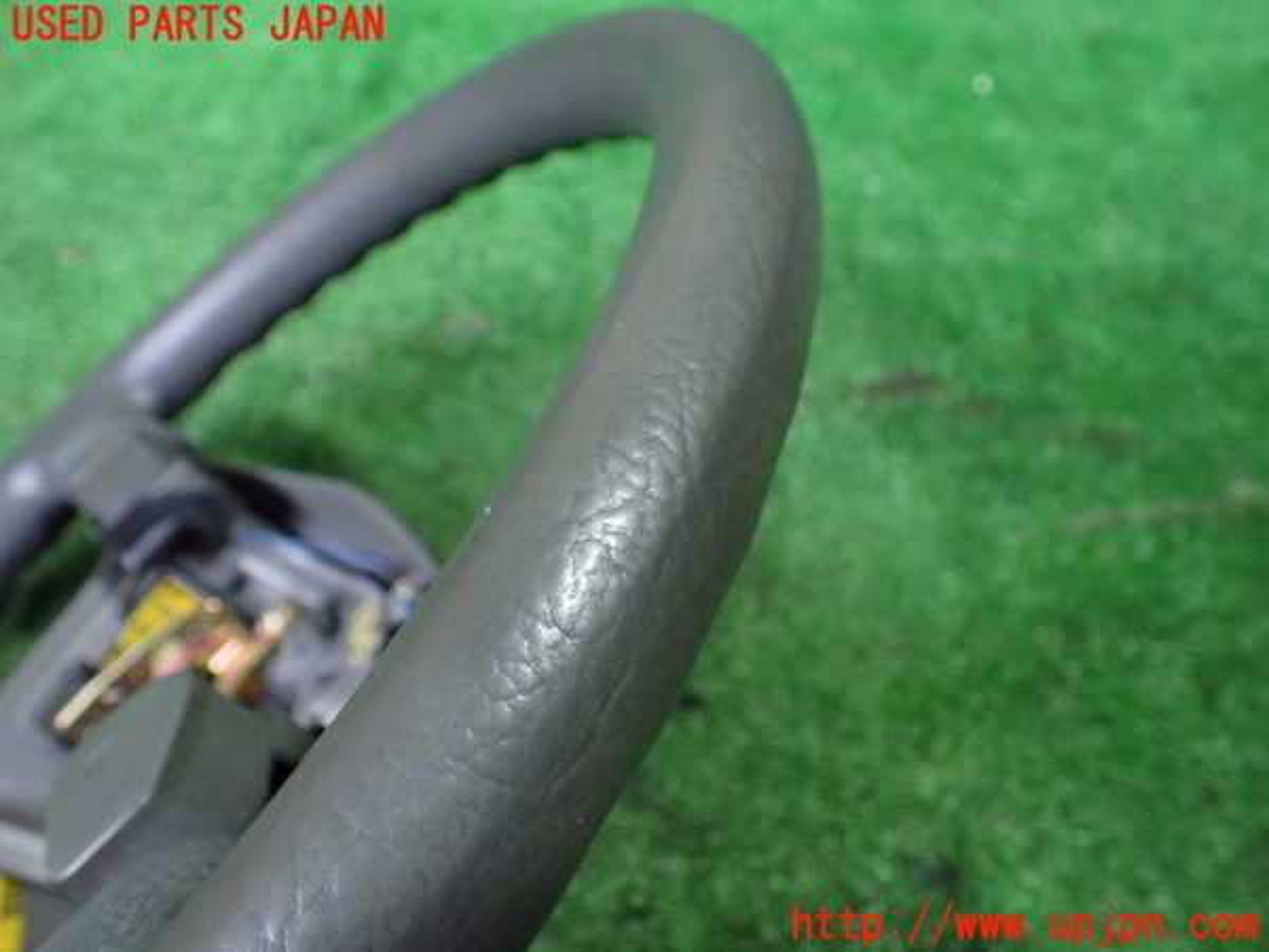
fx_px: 1100
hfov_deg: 60.0
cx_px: 634
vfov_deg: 46.8
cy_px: 476
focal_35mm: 30
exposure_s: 1/30
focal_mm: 5.4
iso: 1000
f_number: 2.3
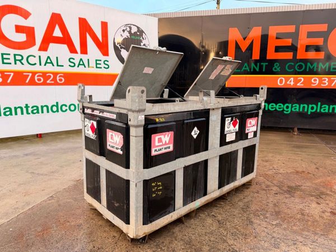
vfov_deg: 56.8
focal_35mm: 24
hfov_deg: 71.6
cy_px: 126
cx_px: 168
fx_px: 233
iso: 50
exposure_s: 1/132
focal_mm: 6.76
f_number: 1.78
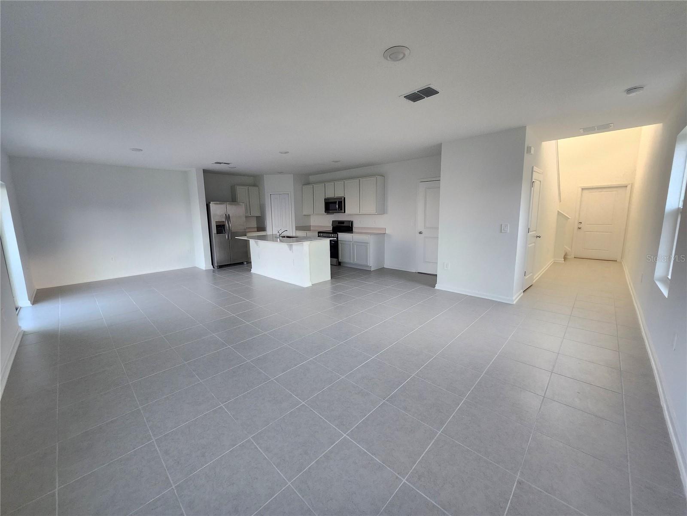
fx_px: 258
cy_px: 258
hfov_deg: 106.2
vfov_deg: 89.9
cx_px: 344
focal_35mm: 13
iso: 160
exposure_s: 1/60
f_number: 2.2
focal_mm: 1.74
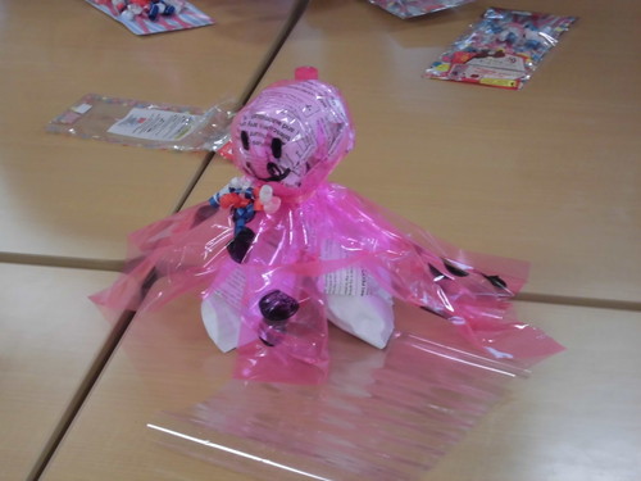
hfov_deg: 18.4
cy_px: 240
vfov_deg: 13.8
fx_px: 1981
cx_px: 320
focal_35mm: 107
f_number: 5.1
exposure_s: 1/60
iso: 400
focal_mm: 19.2
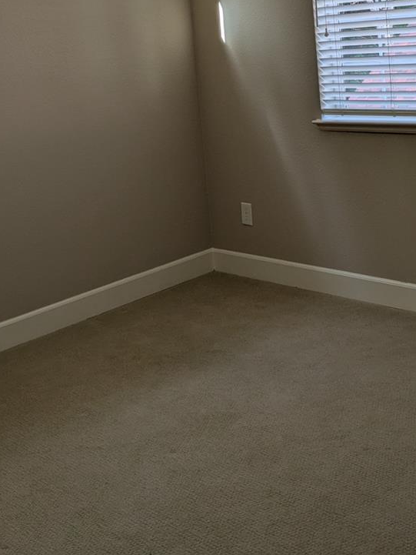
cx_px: 229
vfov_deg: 35.1
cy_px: 80
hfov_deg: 28.0
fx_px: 833
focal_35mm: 52
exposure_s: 1/120
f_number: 1.89
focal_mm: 5.43
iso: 56
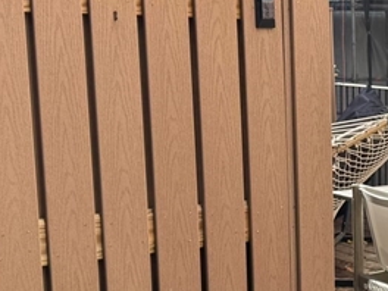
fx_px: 1042
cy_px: 235
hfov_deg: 19.5
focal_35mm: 93
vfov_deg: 15.8
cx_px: 495
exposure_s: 1/966
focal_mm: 6.76
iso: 80
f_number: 1.78
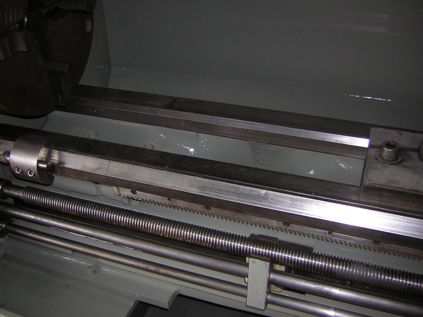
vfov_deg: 39.7
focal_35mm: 36
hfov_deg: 51.4
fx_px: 440
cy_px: 158
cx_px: 212
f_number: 2.6
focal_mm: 4.7
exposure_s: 1/60.1
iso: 50
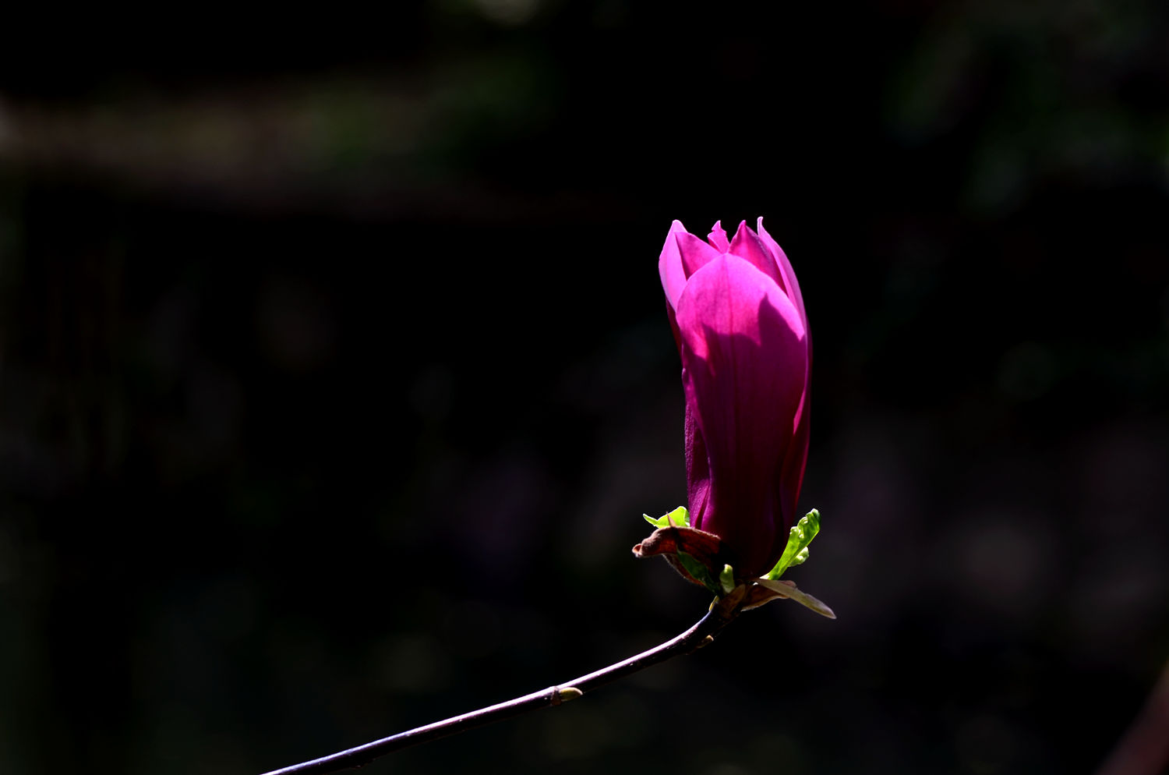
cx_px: 584
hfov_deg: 13.1
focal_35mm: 158
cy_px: 388
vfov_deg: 8.7
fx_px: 5105
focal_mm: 105
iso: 100
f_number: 5.6
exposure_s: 1/125
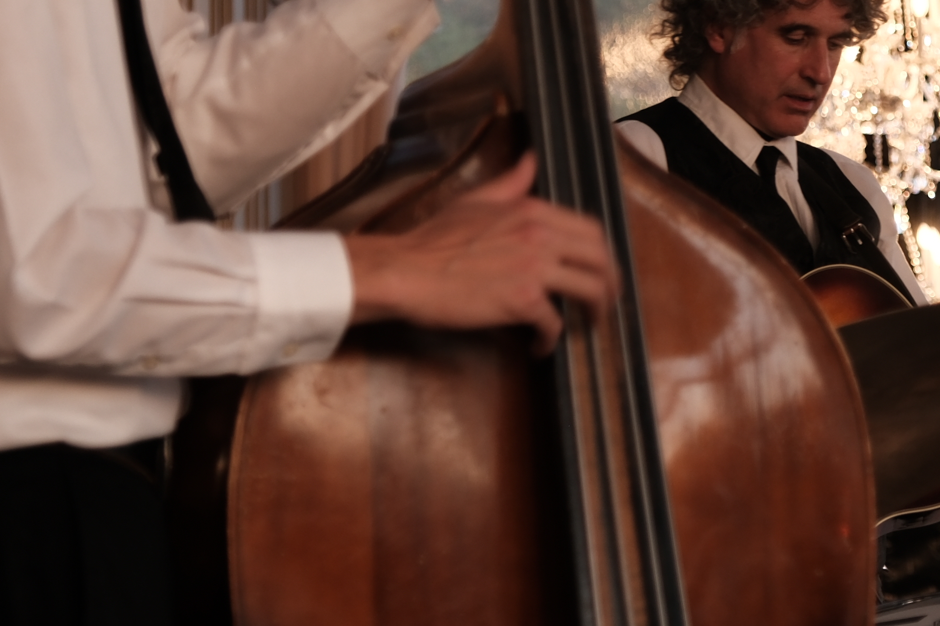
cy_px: 33
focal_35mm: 190
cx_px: 789
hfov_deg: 10.8
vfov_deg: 7.2
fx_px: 4960
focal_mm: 41.4
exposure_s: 1/40
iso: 125
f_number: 2.8
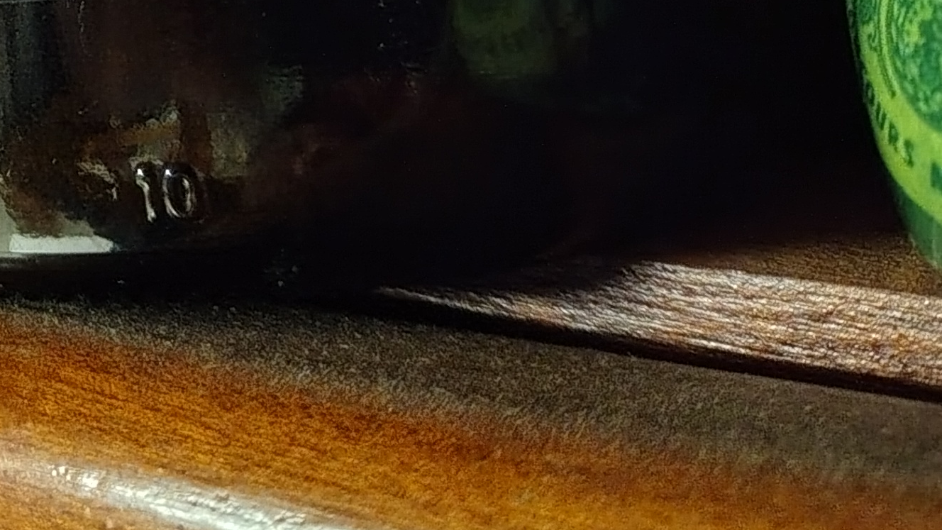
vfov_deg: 13.0
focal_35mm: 84
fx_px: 2098
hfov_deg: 22.1
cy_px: -429
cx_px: -362
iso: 4357
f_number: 1.7
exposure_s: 1/33.3
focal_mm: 4.71
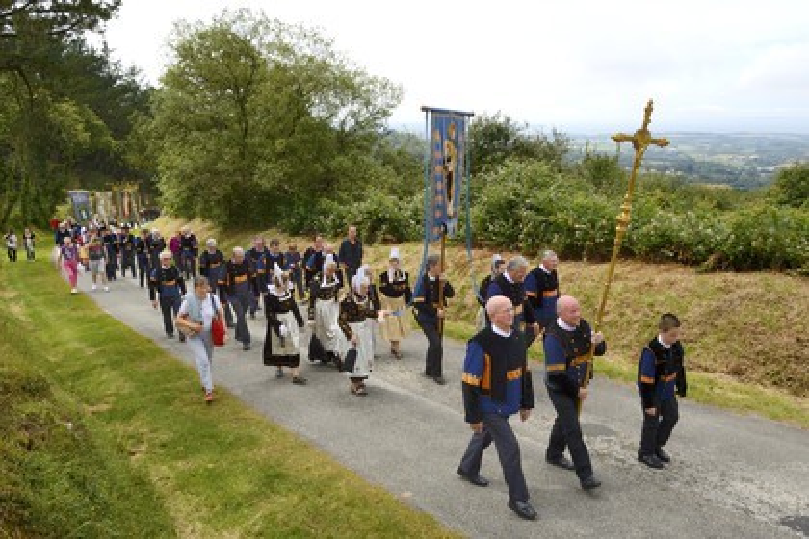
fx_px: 607
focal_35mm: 27
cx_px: 404
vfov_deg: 47.9
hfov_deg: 67.4
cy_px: 270
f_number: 16
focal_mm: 27
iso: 400
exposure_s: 1/200
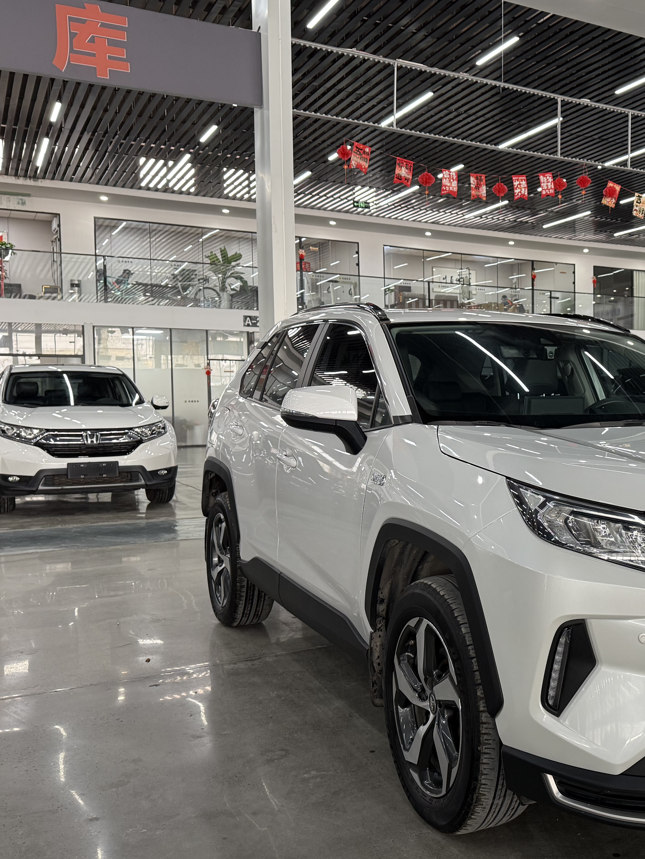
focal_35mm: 37
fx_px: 919
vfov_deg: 50.1
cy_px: 441
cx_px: 565
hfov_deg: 36.6
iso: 160
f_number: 1.78
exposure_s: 1/100
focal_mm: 6.76
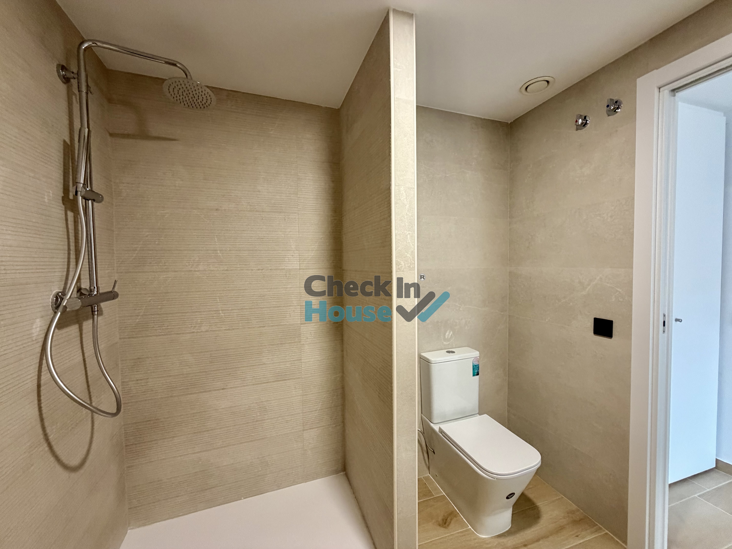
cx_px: 366
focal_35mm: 14
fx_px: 296
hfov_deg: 102.1
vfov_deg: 85.7
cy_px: 274
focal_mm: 2.22
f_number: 2.2
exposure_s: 1/81
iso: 320
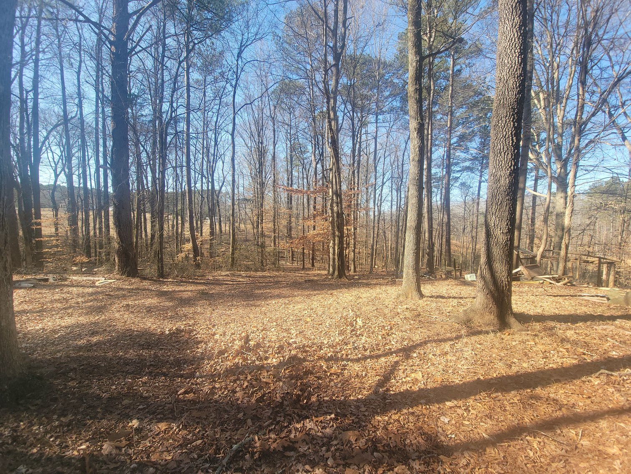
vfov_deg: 89.9
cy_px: 237
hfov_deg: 106.2
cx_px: 316
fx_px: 237
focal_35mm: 13
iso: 50
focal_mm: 2.2
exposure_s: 1/409
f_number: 2.2
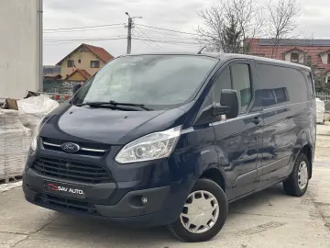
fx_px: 496
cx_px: 165
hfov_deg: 36.8
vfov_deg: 28.0
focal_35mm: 52
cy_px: 124
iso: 40
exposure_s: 1/122
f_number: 2
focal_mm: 6
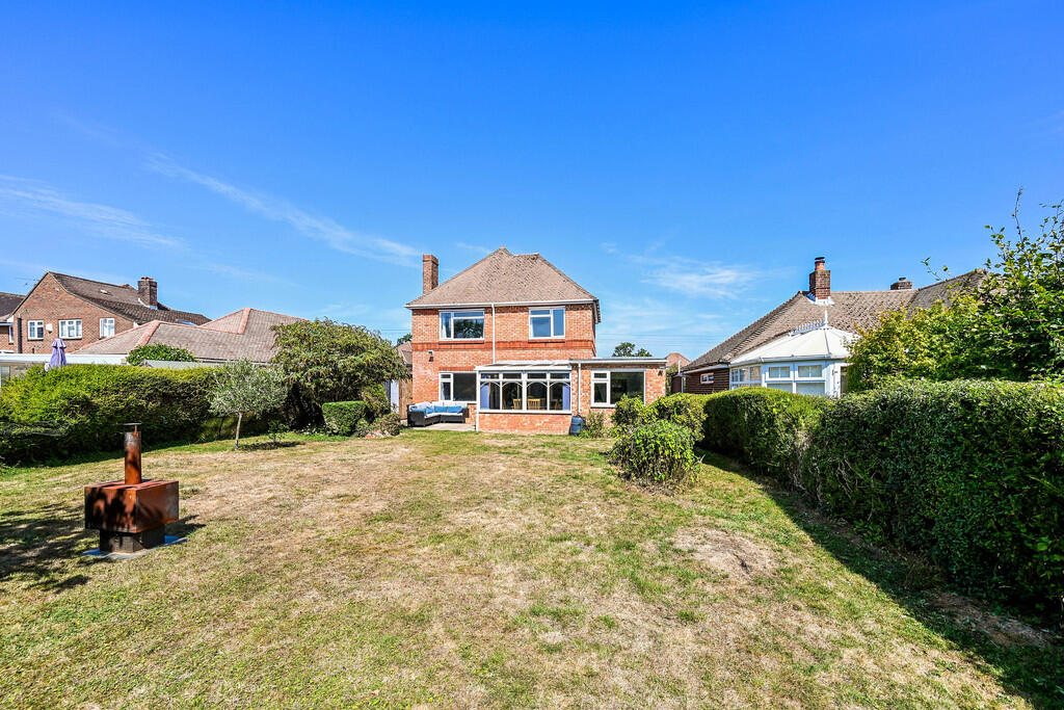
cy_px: 355
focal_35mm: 14
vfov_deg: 81.2
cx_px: 532
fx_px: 414
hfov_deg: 104.2
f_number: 9
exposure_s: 1/160
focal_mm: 14
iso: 100
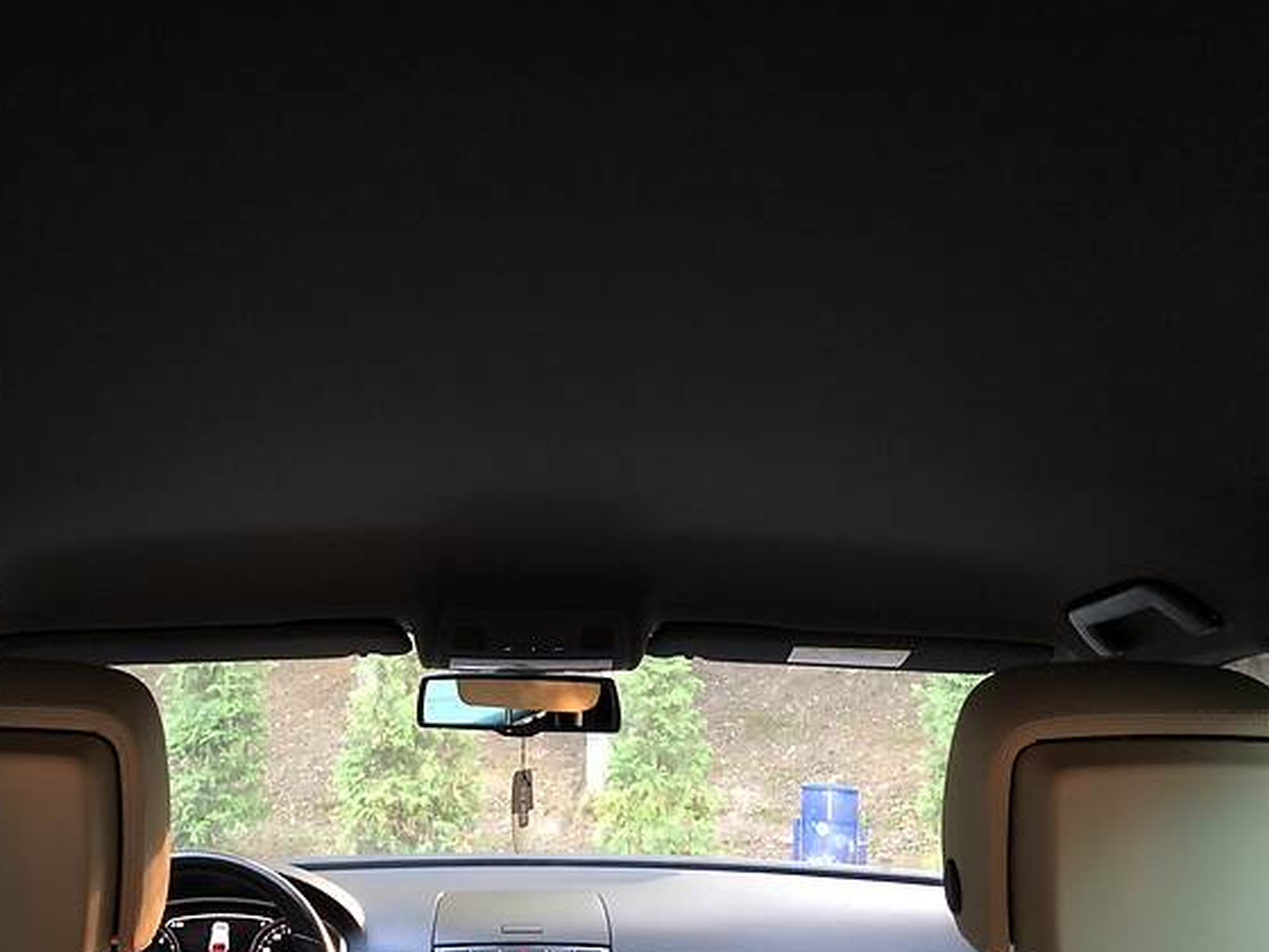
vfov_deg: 35.9
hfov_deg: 46.7
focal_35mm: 40
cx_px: 546
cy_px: 519
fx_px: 1466
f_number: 1.8
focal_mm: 4
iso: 100
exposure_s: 1/17
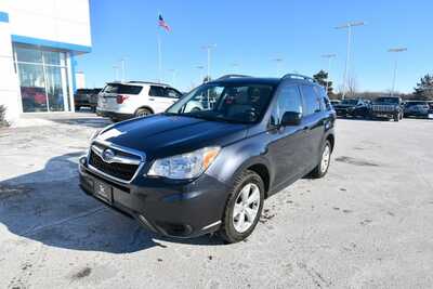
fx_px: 253
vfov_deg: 59.5
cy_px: 144
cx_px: 216
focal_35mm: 21
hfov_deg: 81.2
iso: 100
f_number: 9
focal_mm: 14
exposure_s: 1/320
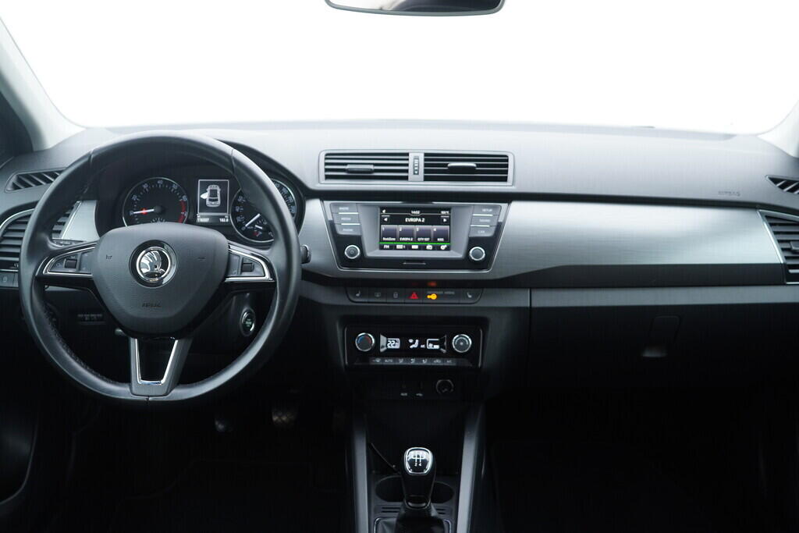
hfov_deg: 53.1
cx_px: 400
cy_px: 266
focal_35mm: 36
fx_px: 799
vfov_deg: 36.9
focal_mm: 24
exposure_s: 1/40
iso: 250
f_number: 2.8
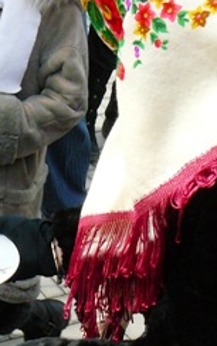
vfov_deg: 20.4
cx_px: 0
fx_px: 944
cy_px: 298
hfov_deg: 12.9
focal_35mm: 100
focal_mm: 6
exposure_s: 1/320
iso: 200
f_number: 5.6
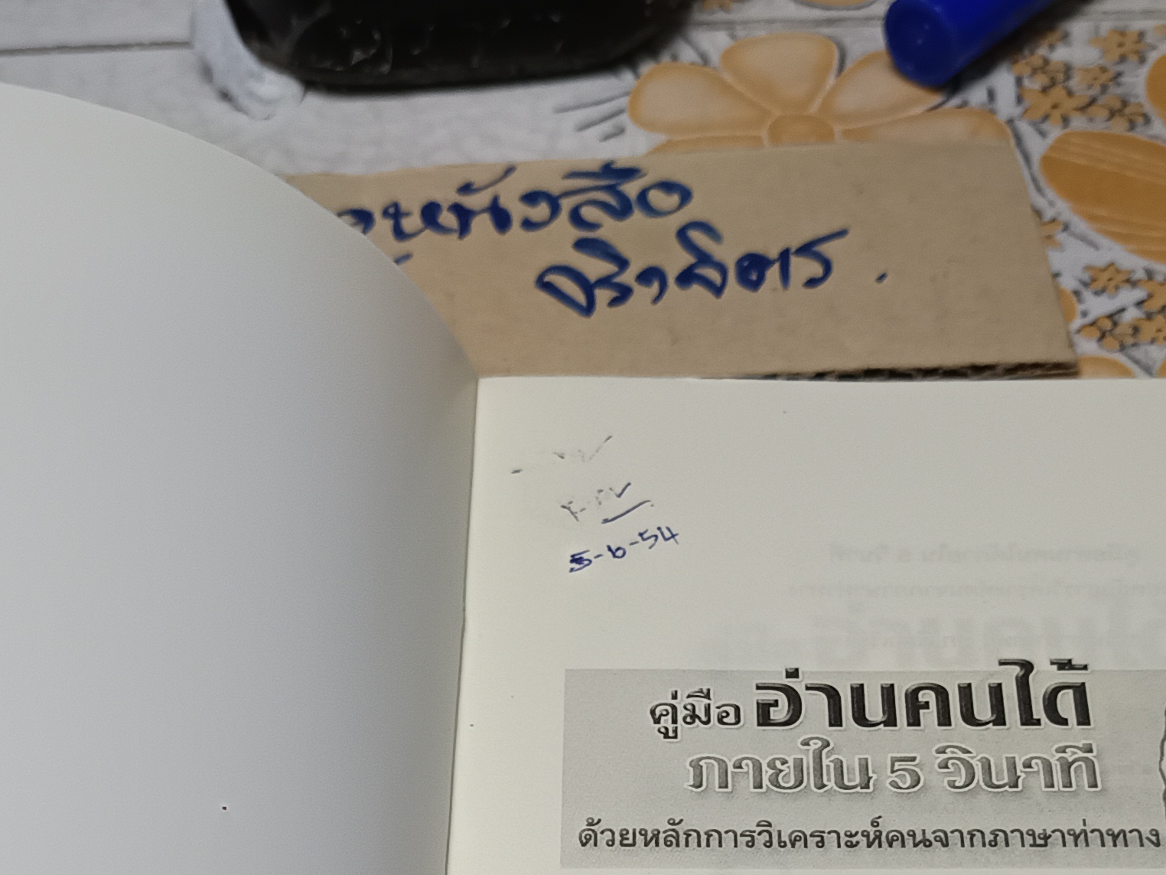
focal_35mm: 63
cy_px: 1086
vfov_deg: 21.4
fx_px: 2122
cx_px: 653
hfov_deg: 30.7
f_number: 1.7
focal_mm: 5.31
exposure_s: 1/50
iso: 992
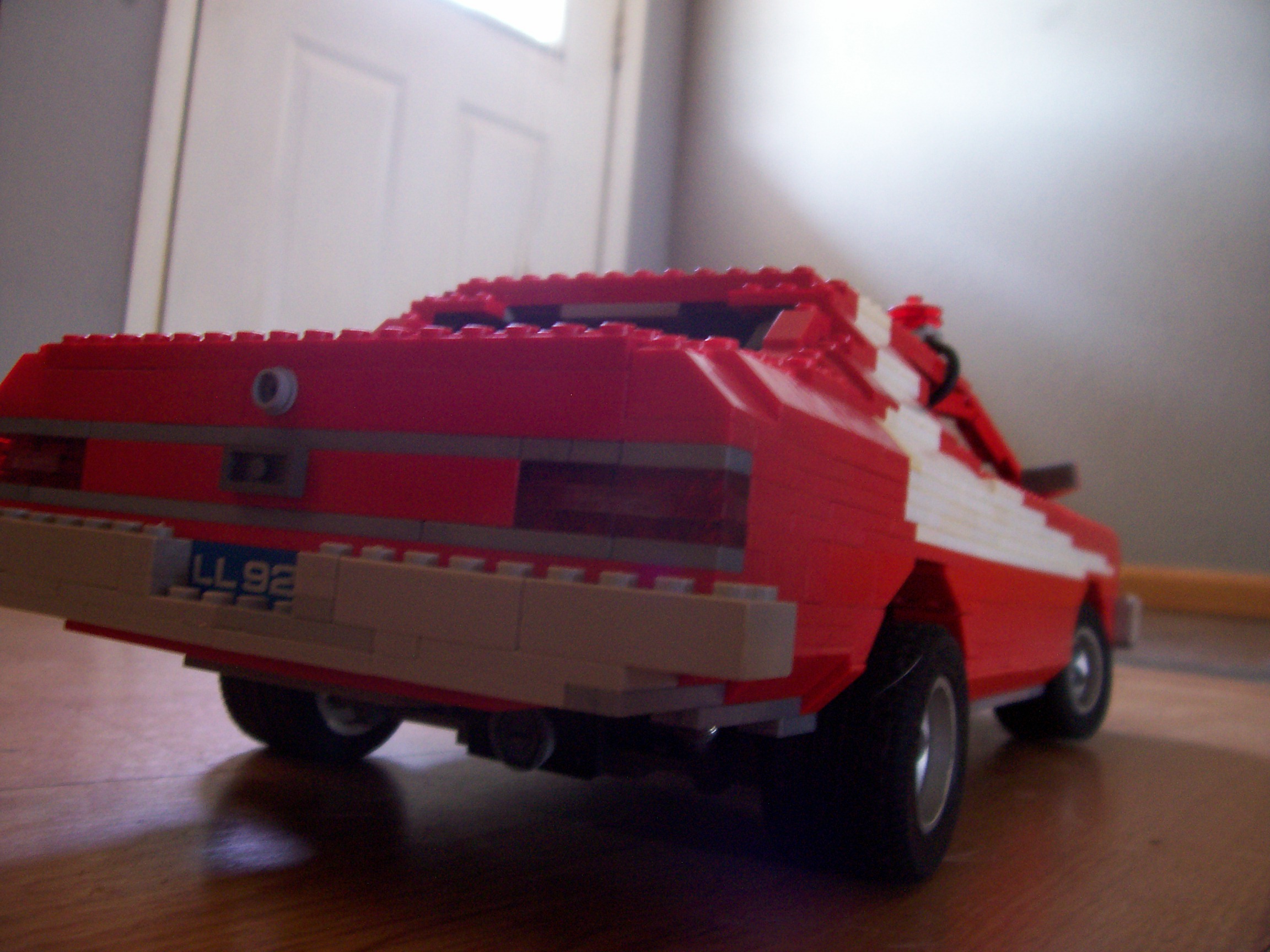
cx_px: 635
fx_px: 1247
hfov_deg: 54.0
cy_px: 476
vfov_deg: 41.8
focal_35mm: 34
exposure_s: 1/8
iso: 160
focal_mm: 5.6
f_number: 2.7
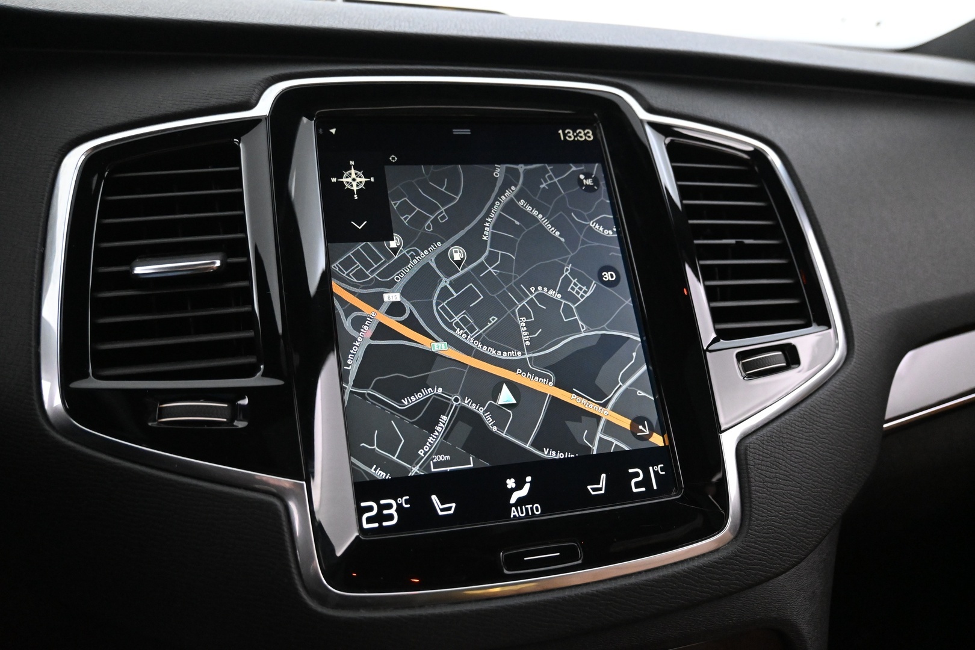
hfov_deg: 60.7
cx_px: 488
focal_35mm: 31
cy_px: 325
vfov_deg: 42.6
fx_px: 833
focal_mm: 20.5
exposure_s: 1/30
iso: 5000
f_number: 3.8
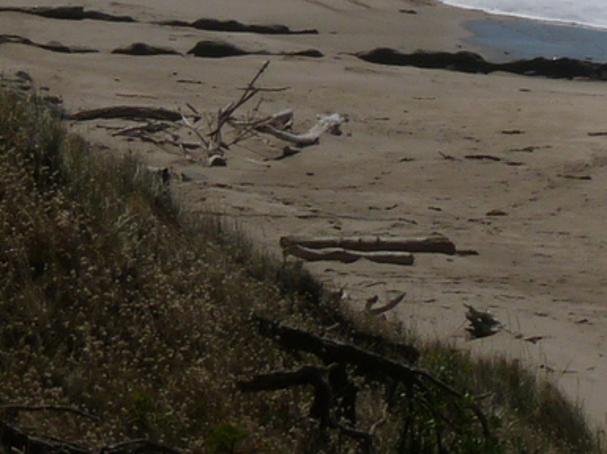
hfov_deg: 5.8
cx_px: 930
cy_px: -240
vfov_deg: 4.4
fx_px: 5904
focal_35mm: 337
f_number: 8
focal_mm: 14.4
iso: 100
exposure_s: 1/1000
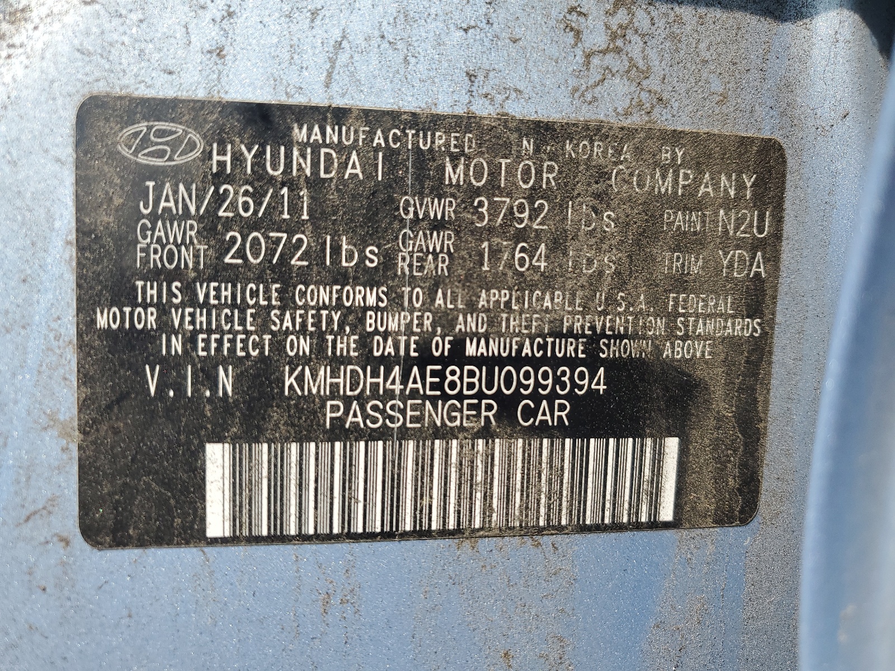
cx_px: 448
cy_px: 336
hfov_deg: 67.3
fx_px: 672
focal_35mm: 26
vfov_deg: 53.1
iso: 50
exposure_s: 1/1250
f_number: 1.5
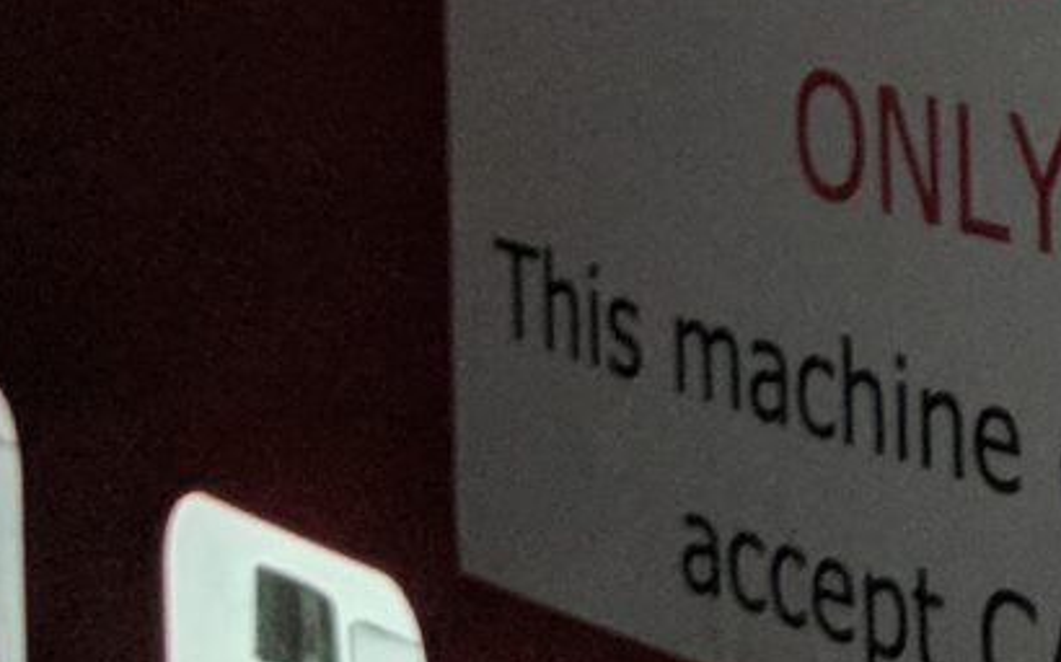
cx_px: 2373
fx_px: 4972
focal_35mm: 172
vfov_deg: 7.0
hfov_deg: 10.7
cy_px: -1146
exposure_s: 1/120
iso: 366
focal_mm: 4.67
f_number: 2
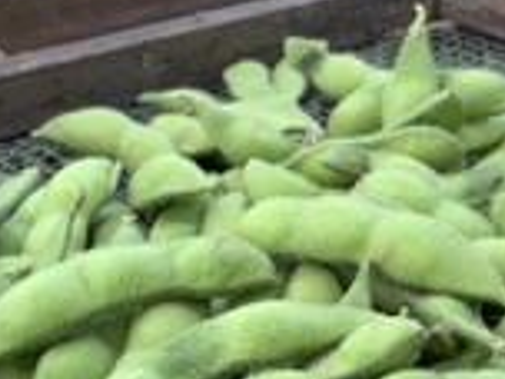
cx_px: 302
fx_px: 1196
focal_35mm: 82
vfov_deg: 17.5
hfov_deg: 23.8
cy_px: 396
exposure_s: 1/355
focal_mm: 4.25
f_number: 1.8
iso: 25
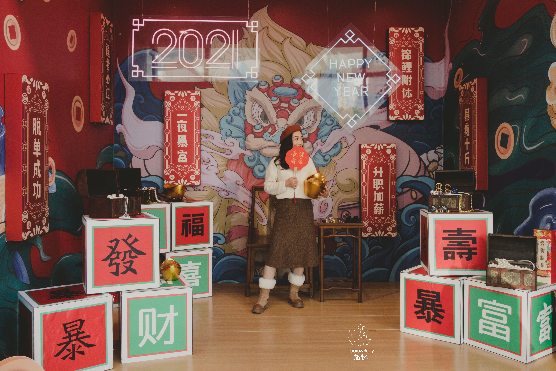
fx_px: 479
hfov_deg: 60.3
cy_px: 186
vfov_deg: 42.3
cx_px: 278
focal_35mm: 31
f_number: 8
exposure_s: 1/105
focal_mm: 20.8
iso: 1600
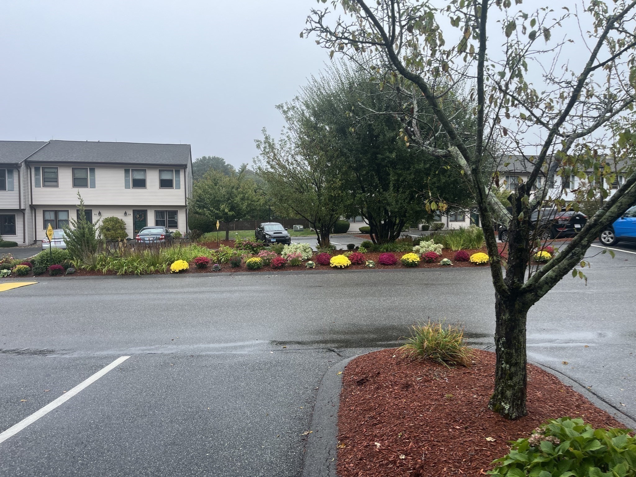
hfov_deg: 67.3
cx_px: 318
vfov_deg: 53.1
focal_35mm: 26
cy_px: 238
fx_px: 478
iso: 50
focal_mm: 5.1
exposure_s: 1/1129
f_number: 1.6
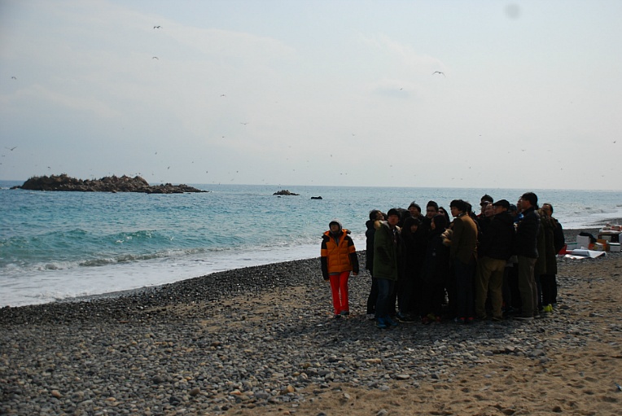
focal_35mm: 46
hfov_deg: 42.3
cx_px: 311
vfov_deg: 29.0
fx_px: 804
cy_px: 208
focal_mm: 31
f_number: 4.2
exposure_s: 1/2000
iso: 160
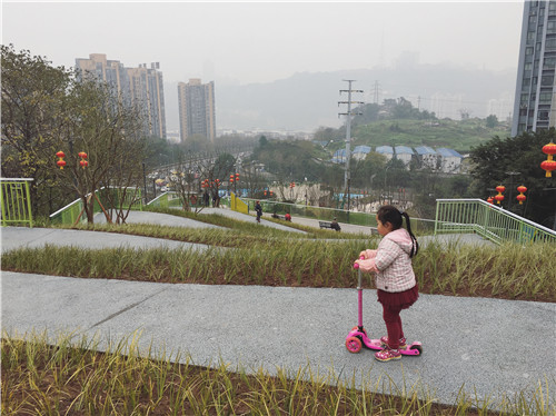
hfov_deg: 61.7
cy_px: 208
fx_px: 465
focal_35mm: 29
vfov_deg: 48.2
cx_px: 278
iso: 25
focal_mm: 4.15
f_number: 2.2
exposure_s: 1/641
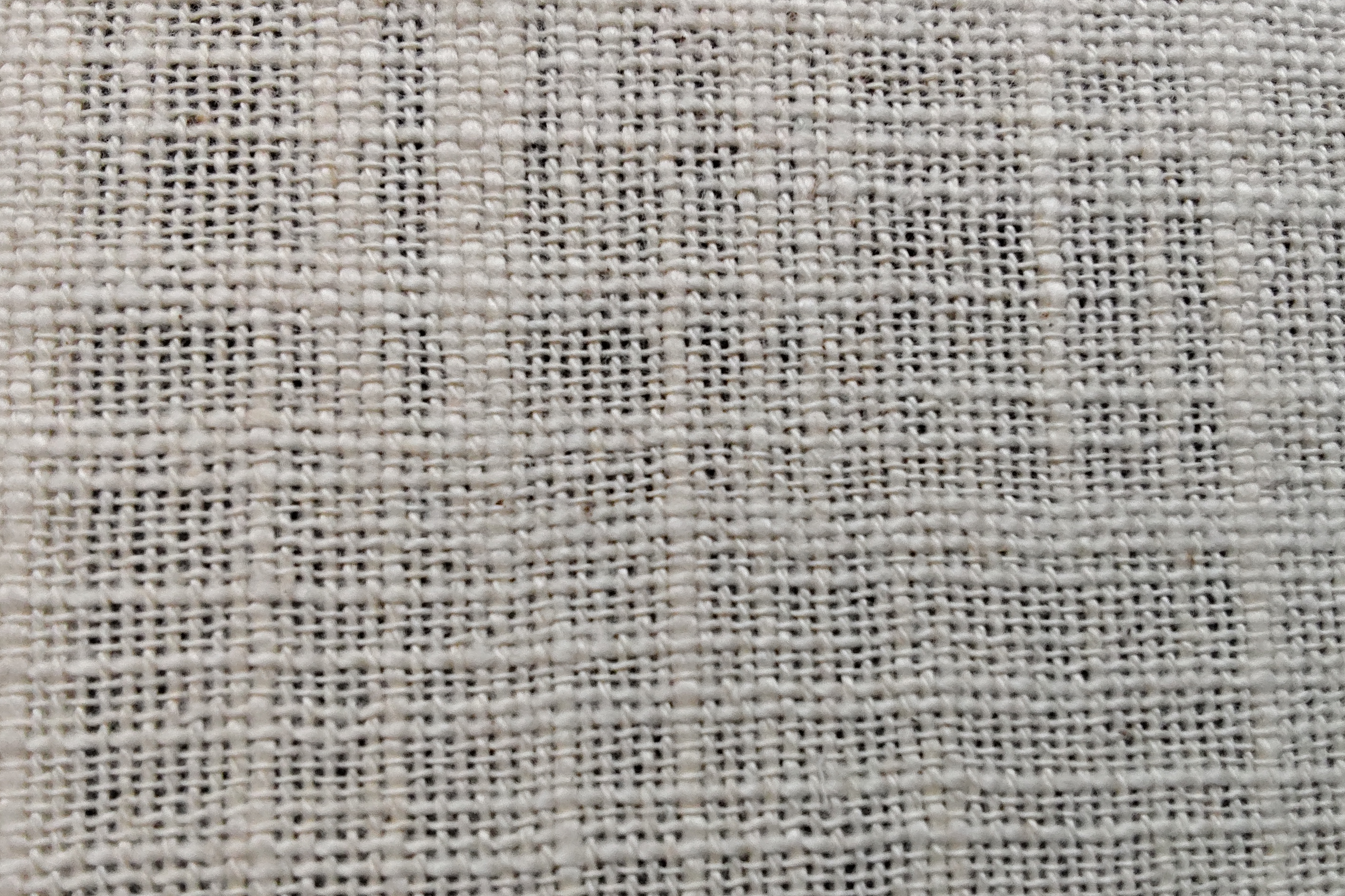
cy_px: 481
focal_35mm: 31
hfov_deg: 60.3
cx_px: 705
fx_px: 1158
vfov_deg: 42.3
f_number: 2
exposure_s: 1/100
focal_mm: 2.78
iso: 250
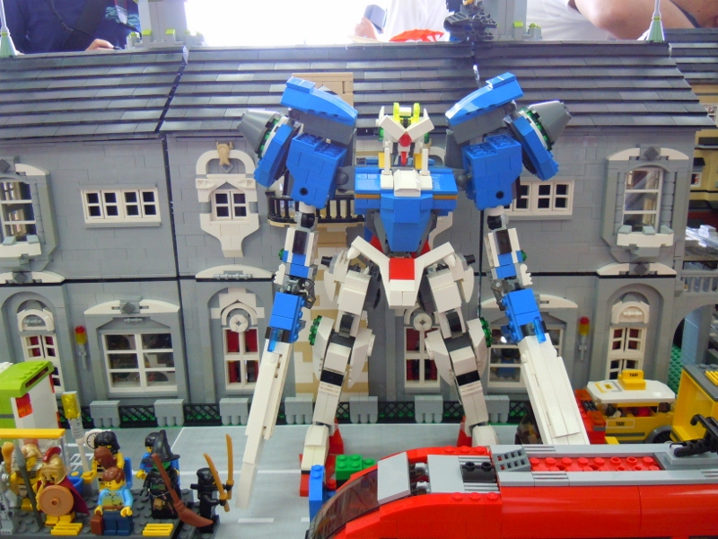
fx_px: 622
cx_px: 359
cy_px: 270
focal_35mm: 30
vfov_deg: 46.8
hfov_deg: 60.0
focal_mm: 5.4
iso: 400
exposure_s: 1/50
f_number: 3.5
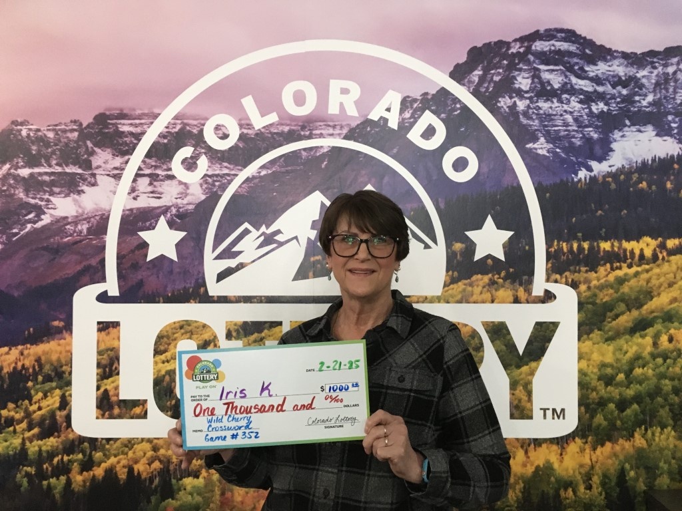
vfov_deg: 48.2
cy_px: 256
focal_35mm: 29
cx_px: 341
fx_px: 571
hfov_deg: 61.7
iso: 200
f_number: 2.2
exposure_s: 1/30
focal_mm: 4.15
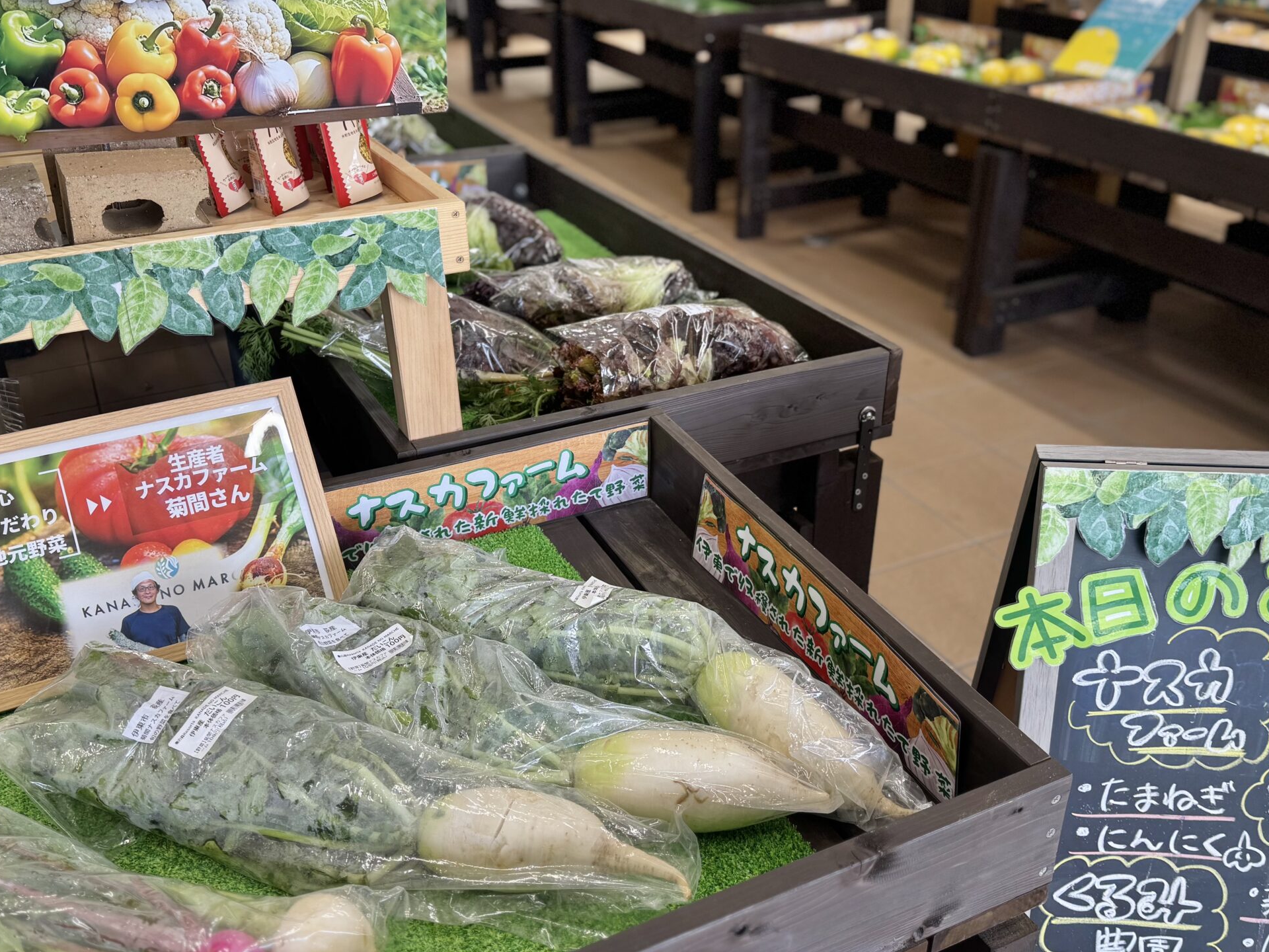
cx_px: 649
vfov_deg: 44.1
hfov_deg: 56.8
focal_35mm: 32
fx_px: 1173
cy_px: 444
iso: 80
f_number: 1.78
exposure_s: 1/100
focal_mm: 6.76
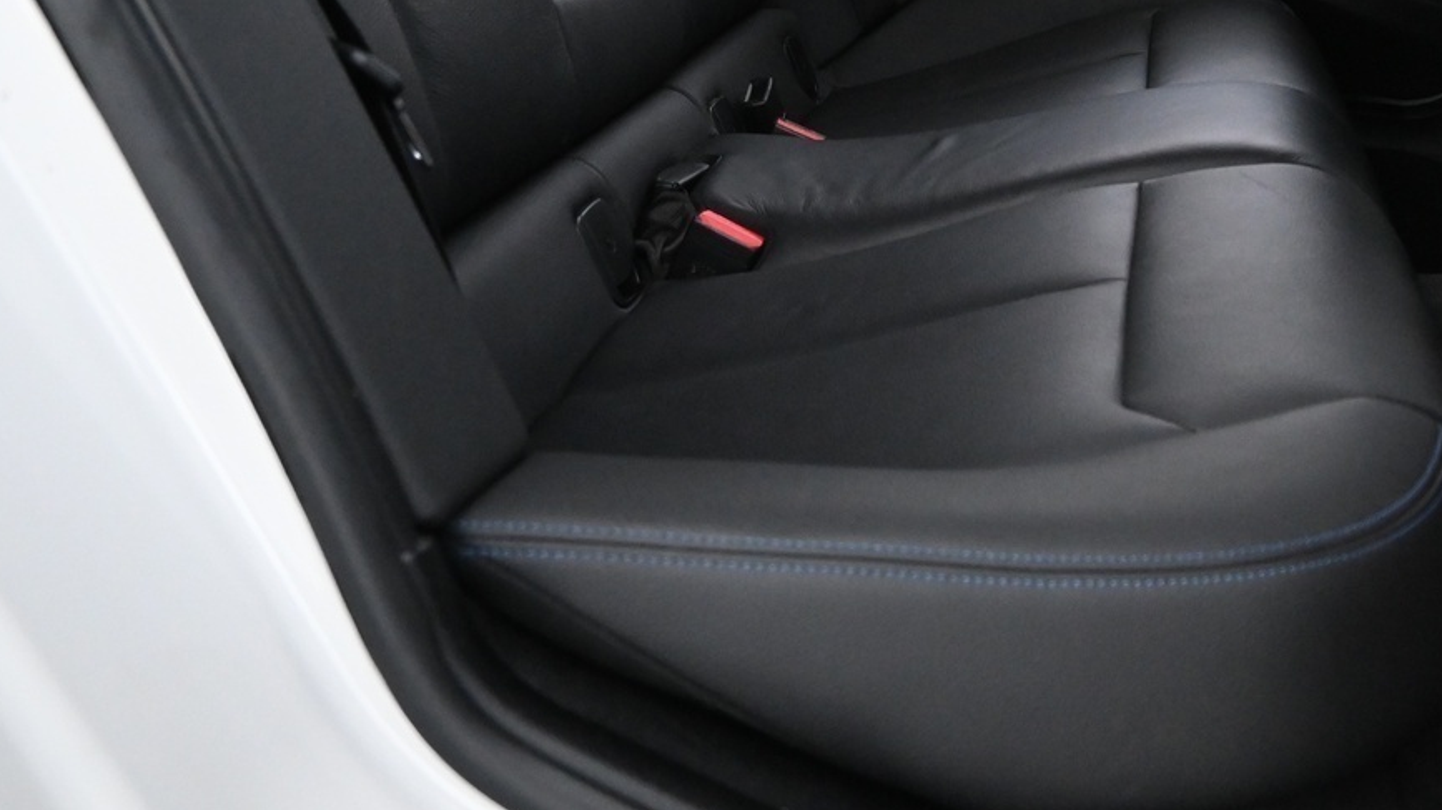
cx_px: 1069
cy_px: -67
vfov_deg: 23.9
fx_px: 1796
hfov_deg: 42.5
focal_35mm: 47
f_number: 3.5
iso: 2800
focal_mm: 16
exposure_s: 1/25
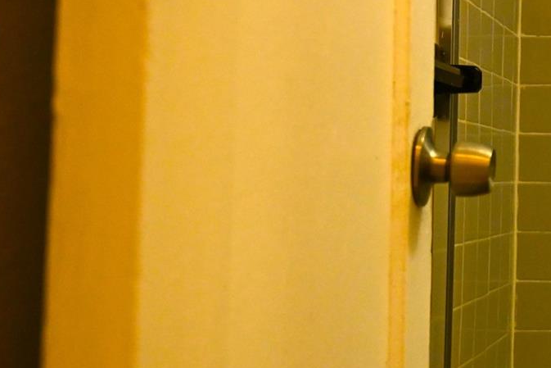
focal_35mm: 73
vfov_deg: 18.6
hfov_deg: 23.2
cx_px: 792
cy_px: 124
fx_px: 1117
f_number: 4
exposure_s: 1/320
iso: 3200
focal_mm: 24
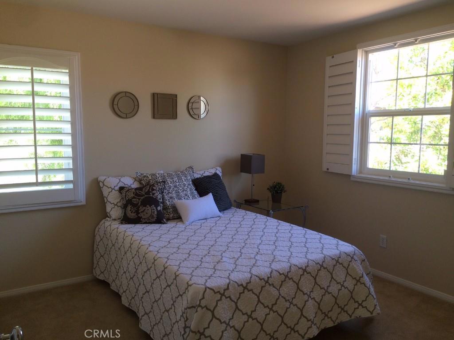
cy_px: 170
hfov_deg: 61.7
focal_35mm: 29
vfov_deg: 48.2
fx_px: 380
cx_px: 227
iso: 50
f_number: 2.2
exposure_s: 1/60
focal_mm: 4.15
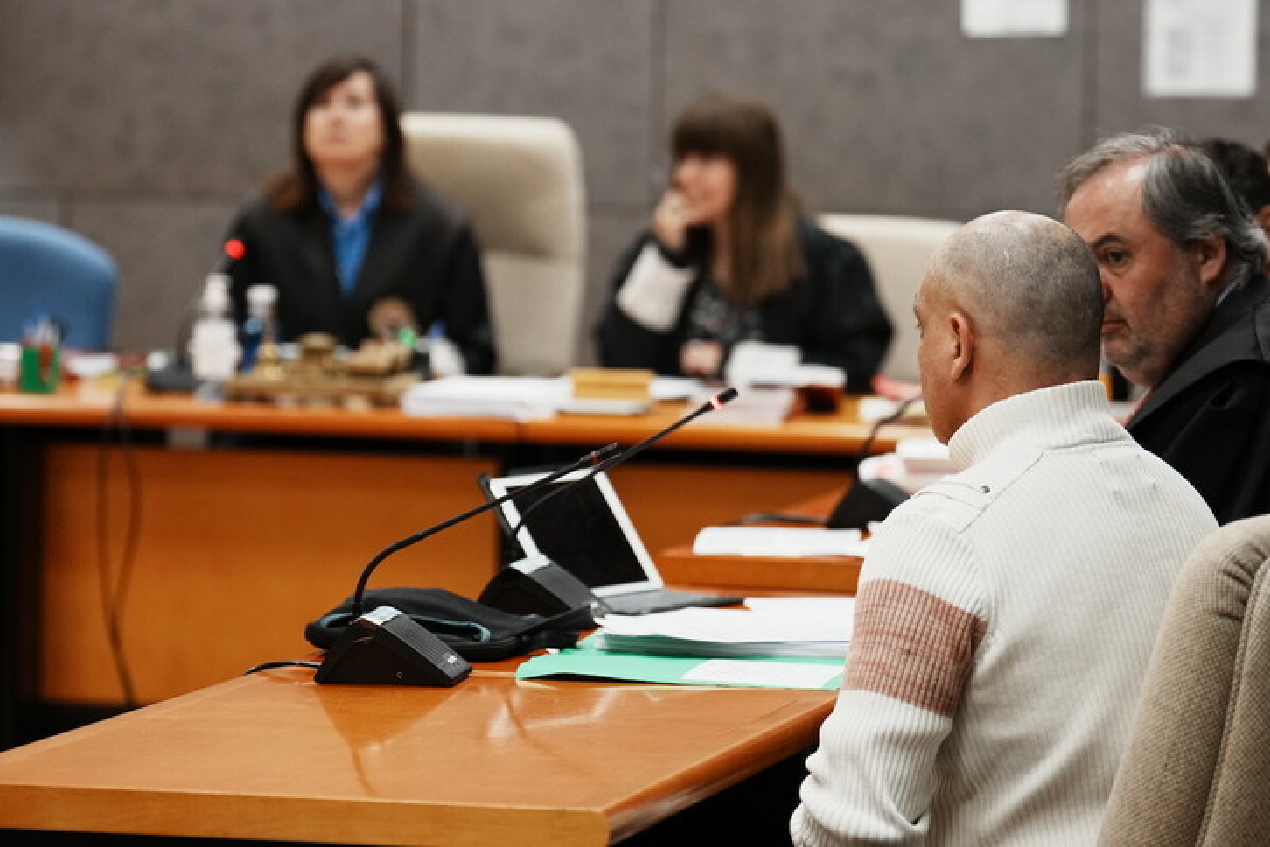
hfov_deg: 13.4
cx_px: 635
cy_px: 424
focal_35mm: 153
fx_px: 5397
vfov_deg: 9.0
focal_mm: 102
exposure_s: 1/500
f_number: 2.8
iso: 1250
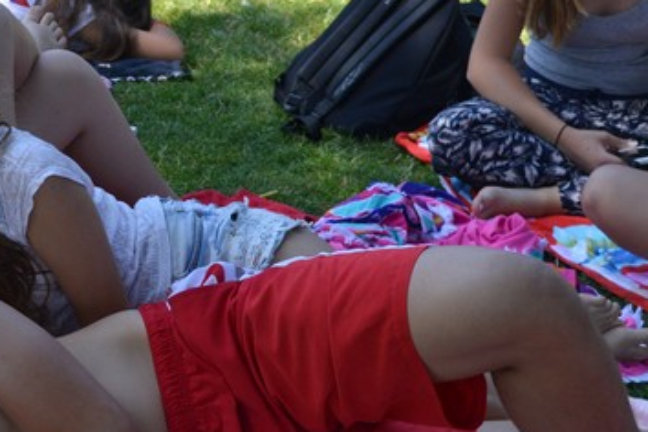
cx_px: 121
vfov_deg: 13.2
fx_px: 1872
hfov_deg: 19.4
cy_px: 224
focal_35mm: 104
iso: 220
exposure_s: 1/1000
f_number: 4
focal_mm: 24
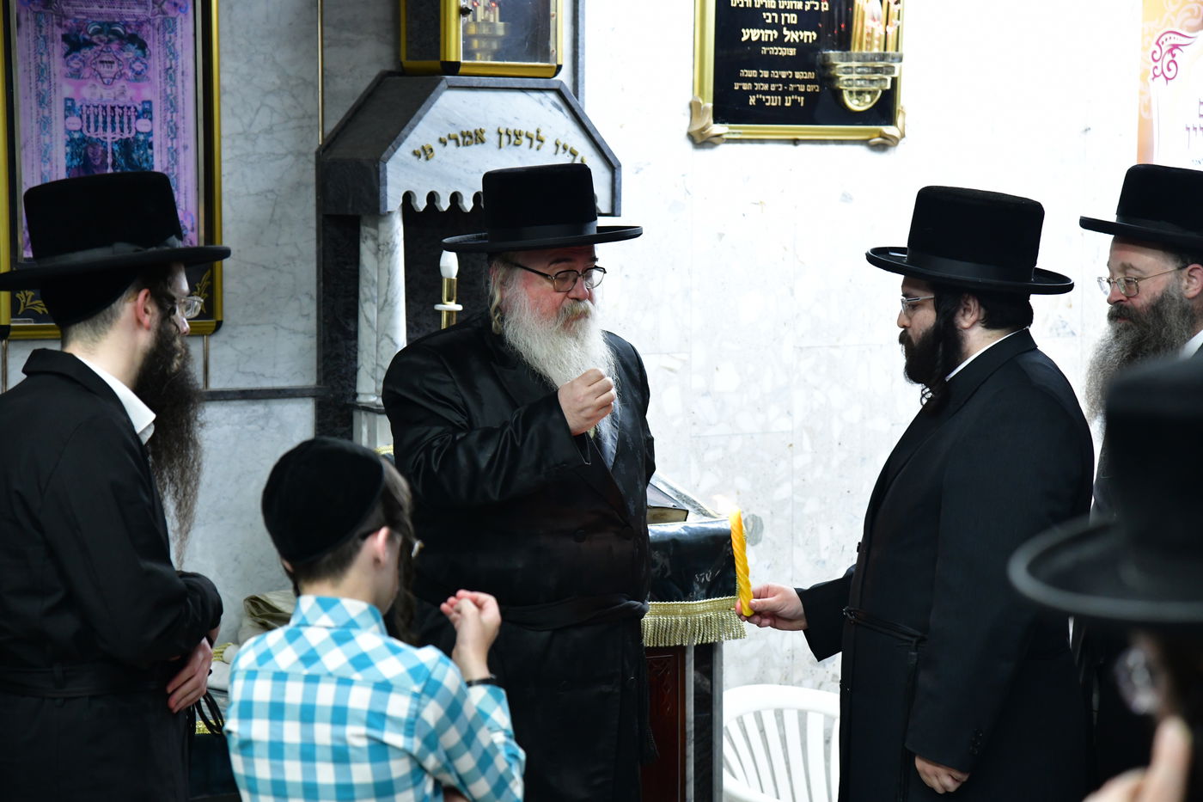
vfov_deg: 13.0
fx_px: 3508
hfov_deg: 19.5
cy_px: 401
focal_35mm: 105
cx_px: 602
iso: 3200
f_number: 5.6
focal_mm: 105
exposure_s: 1/100
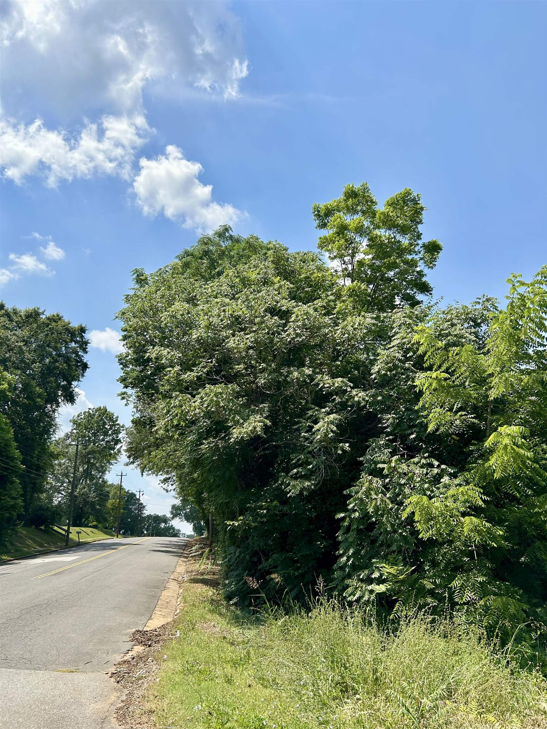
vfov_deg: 67.3
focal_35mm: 26
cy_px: 364
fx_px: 548
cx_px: 274
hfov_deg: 53.1
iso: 50
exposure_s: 1/4630
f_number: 1.5
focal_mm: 5.7
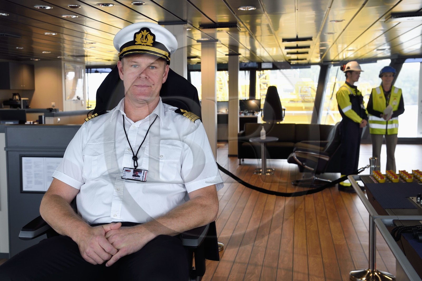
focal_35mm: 40
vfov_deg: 33.4
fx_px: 469
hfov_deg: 48.5
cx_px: 211
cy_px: 140
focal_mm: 40
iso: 400
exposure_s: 1/80
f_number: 6.3
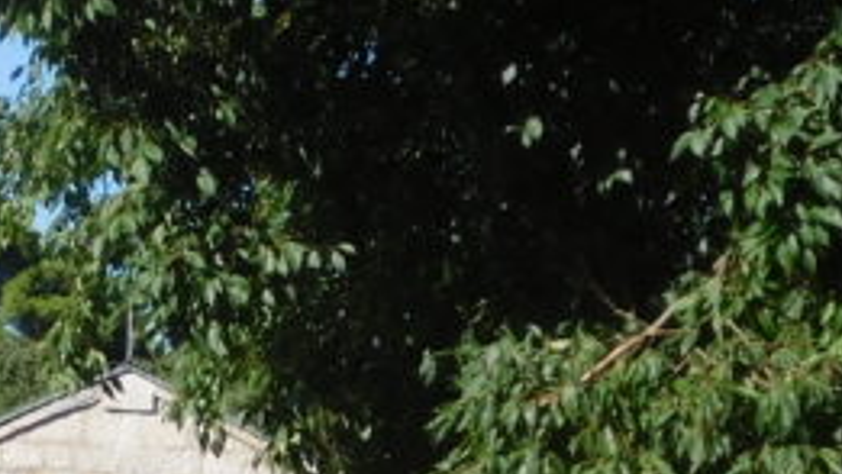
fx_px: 6298
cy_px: 329
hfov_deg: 7.6
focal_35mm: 282
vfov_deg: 4.3
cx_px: -10
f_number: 4.2
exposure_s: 1/800
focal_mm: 11.7
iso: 125
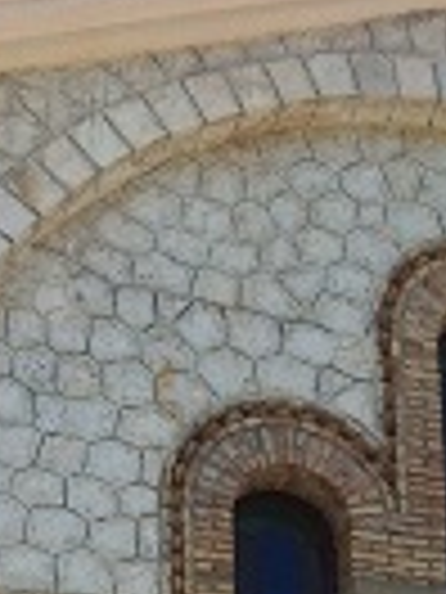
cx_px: 401
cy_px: 1141
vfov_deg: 12.4
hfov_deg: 10.4
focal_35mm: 142
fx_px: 2439
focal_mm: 3.85
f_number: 2.8
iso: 80
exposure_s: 1/520
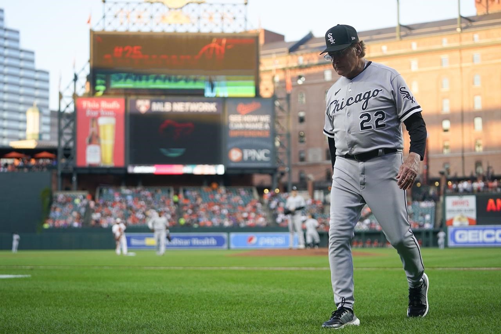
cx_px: 250
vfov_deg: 19.5
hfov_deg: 28.8
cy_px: 167
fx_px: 974
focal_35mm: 70
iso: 1000
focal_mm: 70
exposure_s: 1/2000
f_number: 2.8
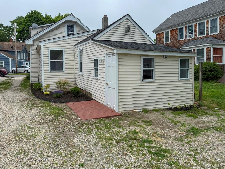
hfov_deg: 71.6
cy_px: 84
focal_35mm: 24
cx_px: 112
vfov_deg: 56.8
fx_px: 156
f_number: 1.78
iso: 80
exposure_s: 1/2232
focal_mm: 6.76
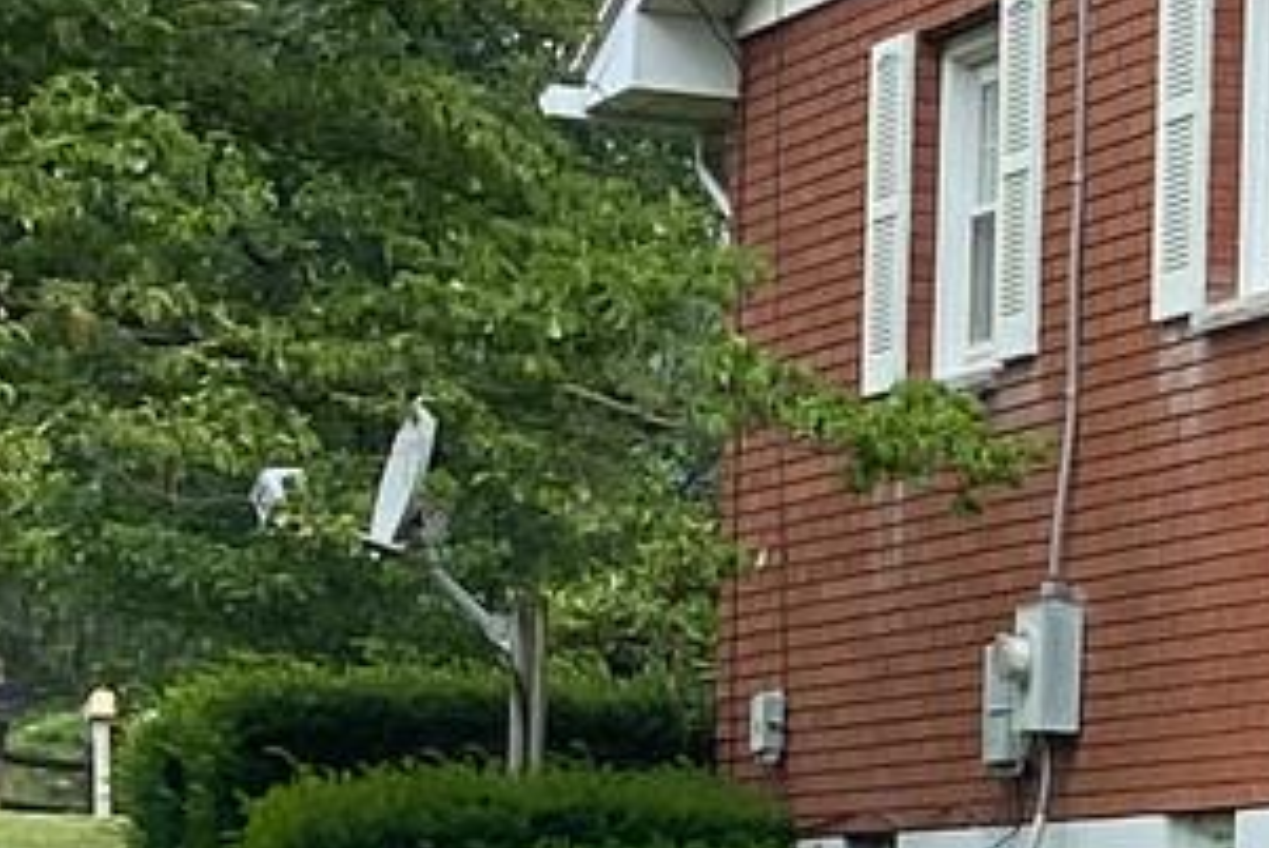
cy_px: 1055
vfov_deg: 7.4
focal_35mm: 184
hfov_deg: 8.6
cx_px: 4161
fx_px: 6489
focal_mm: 4.25
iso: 32
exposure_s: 1/890
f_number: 1.8
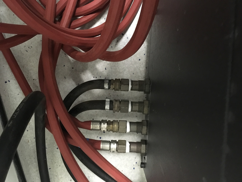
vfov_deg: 48.2
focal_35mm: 29
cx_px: 121
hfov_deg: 61.7
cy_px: 91
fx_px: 203
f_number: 2.2
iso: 320
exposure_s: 1/17
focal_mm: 4.15
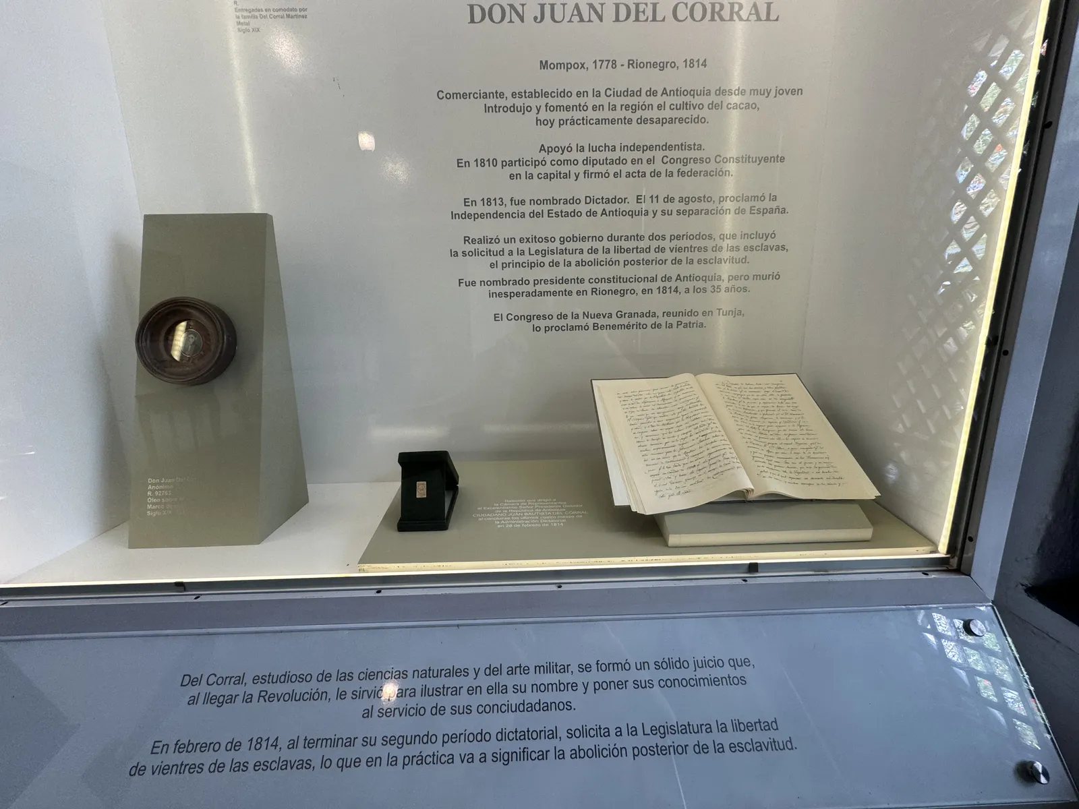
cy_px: 404
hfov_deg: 102.1
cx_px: 540
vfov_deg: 85.7
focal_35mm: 14
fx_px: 436
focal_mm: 2.22
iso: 125
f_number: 2.2
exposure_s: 1/99
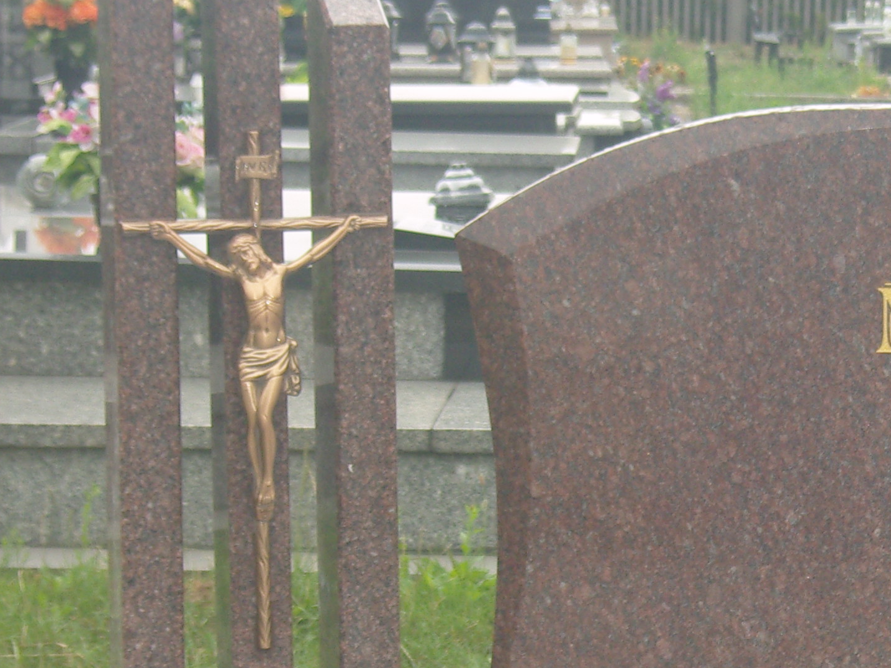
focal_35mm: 166
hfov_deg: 11.8
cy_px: 482
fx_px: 4274
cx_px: 815
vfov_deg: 8.9
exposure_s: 1/60
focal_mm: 15.6
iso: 100
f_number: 4.2
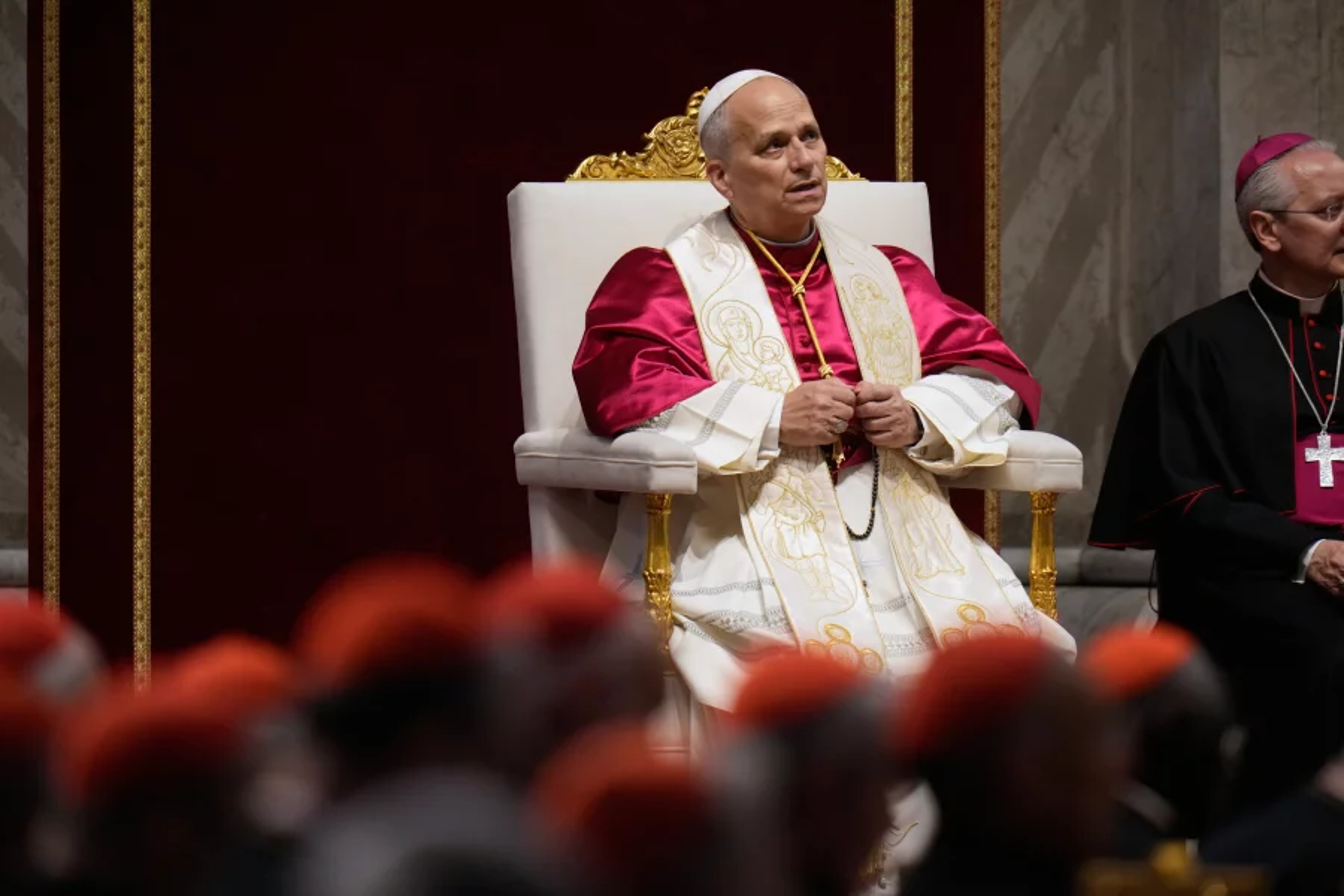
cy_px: 448
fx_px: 29864
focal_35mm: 800
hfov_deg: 2.6
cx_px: 672
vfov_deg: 1.7
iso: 2500
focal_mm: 800
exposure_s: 1/125
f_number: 6.3
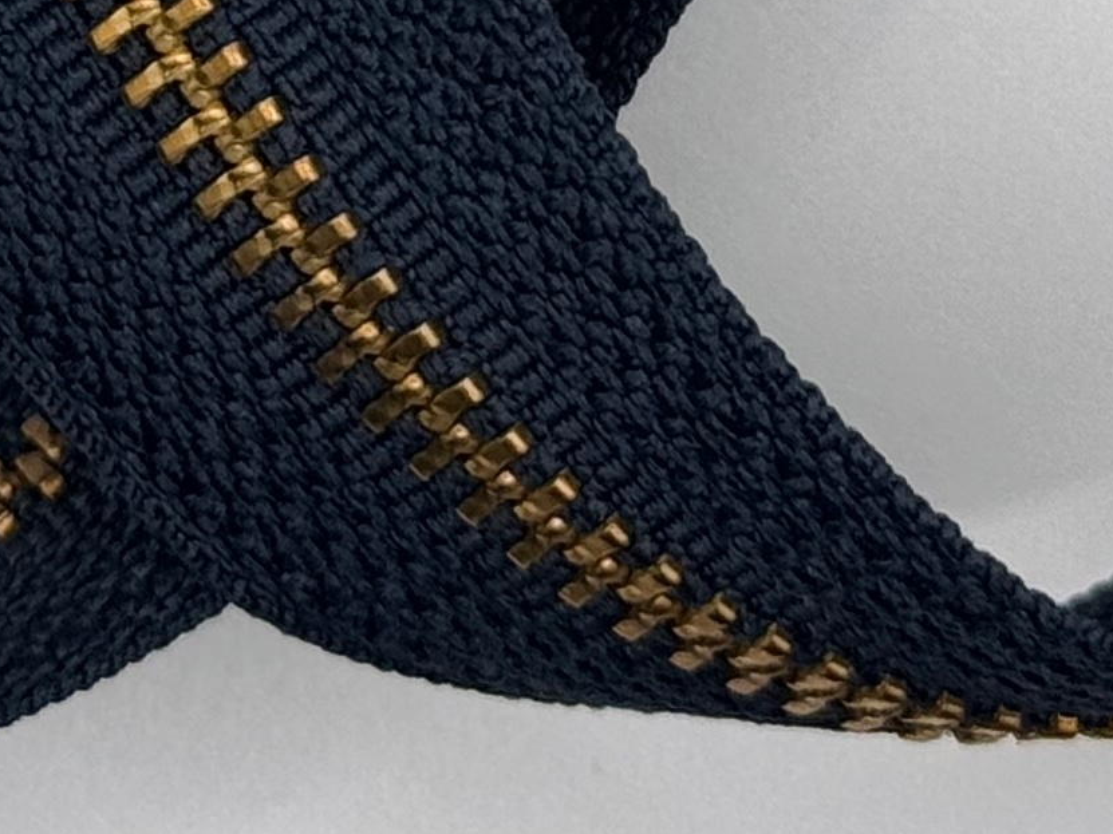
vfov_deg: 6.2
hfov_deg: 8.4
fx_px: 7491
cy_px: -940
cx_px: -100
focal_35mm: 233
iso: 64
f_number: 1.78
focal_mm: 6.76
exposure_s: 1/271
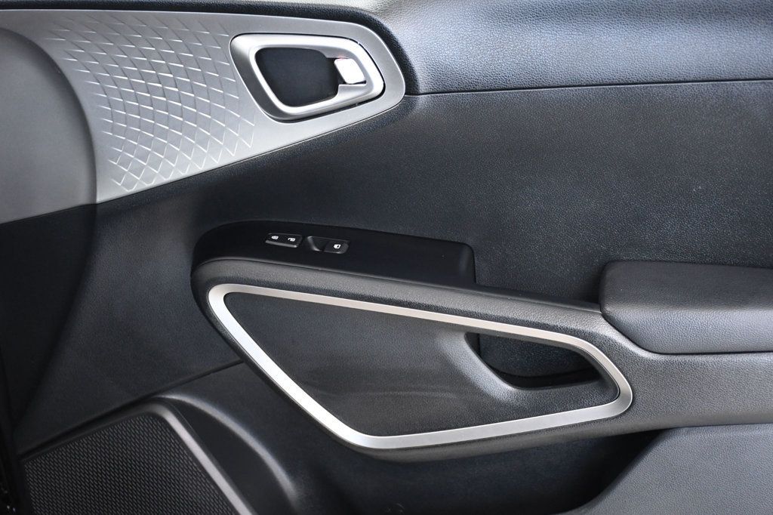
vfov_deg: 18.9
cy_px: 258
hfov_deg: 28.1
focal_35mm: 72
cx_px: 386
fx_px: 1545
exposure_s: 1/100
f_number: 5
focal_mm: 48
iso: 2500
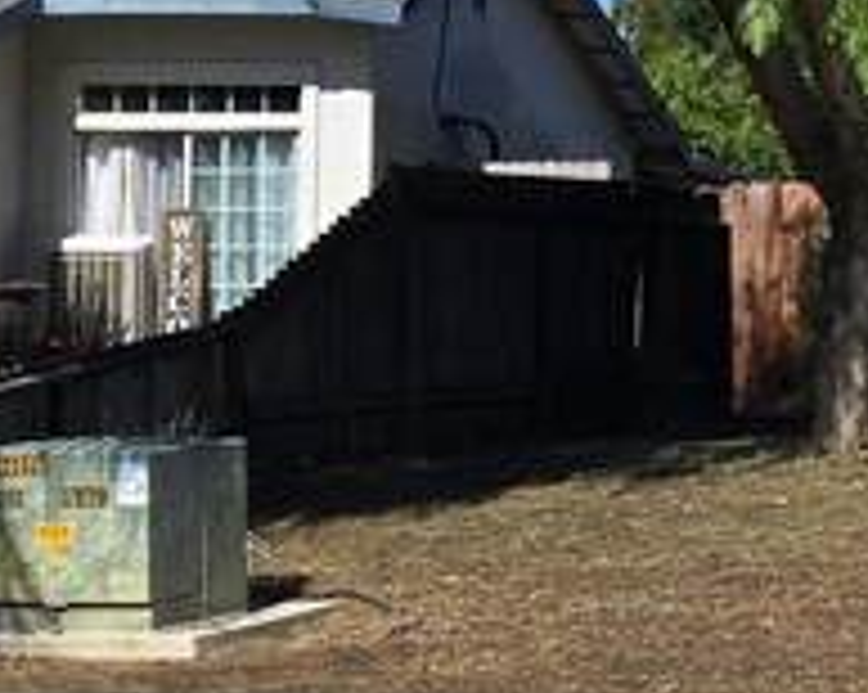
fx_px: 3824
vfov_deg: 10.3
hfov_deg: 12.4
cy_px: 238
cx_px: 1255
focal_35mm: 149
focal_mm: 5.4
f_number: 1.8
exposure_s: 1/2874
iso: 25
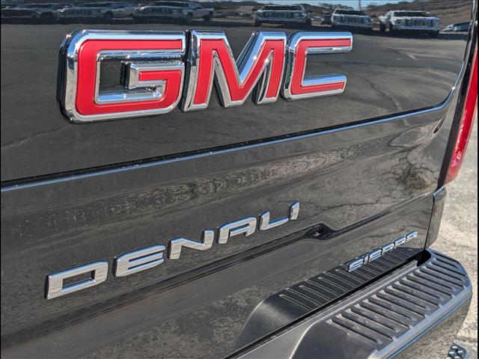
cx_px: 240
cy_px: 180
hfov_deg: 38.9
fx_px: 678
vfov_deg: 29.7
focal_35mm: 49
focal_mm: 6.9
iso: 20
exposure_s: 1/455
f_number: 1.68
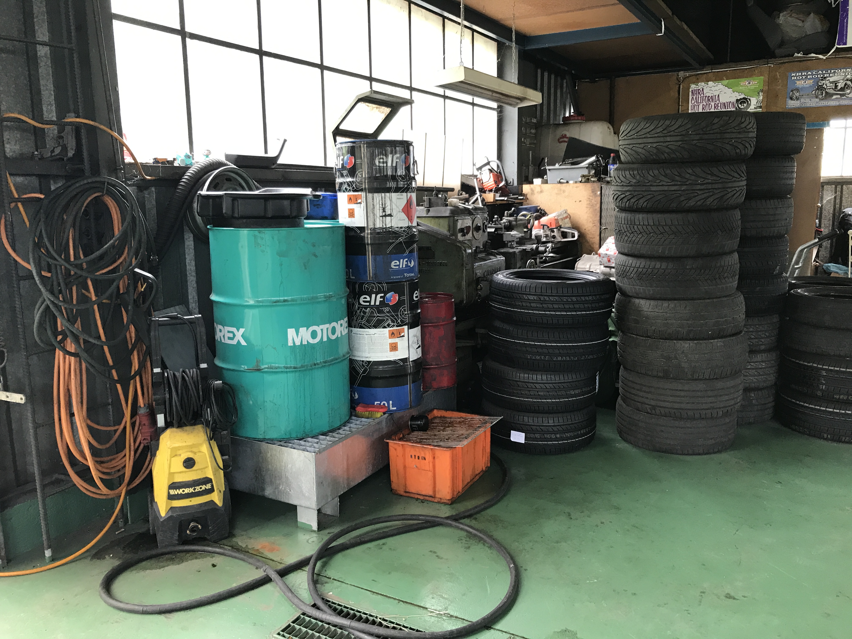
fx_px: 689
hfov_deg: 63.4
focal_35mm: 28
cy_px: 320
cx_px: 426
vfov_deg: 49.7
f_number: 1.8
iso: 32
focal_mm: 3.99
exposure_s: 1/33
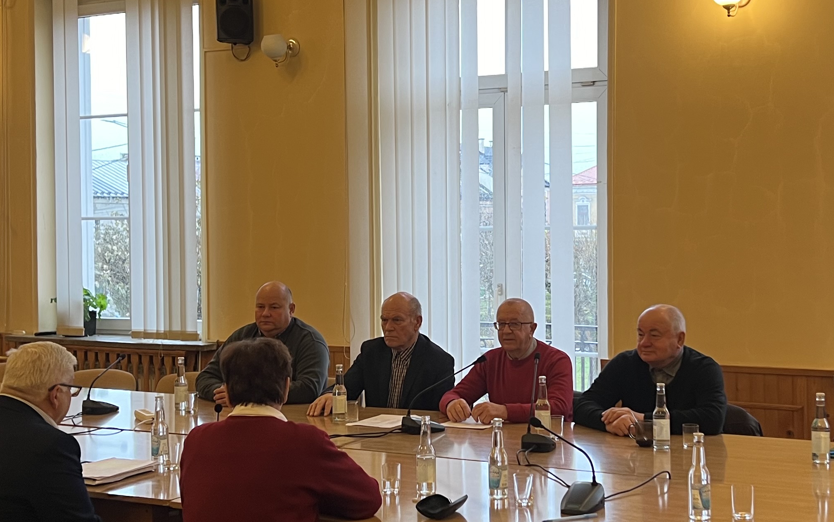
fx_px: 1250
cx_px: 453
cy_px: 252
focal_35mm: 55
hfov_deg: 36.9
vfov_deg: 23.6
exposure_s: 1/50
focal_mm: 5.7
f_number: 1.5
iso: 80
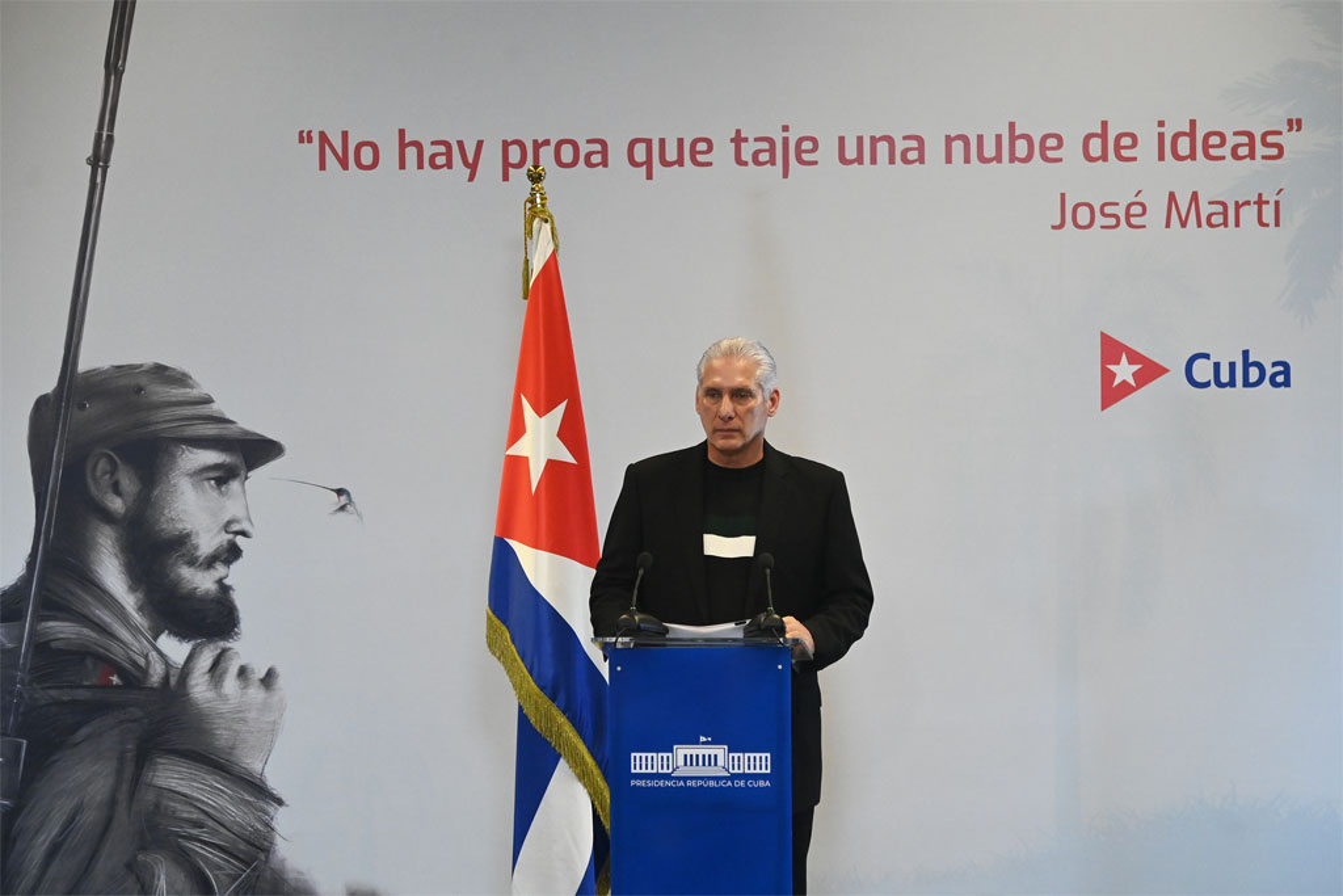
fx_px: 2910
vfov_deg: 17.5
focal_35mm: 78
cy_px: 448
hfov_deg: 26.0
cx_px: 672
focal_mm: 78
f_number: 4
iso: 5000
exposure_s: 1/1600
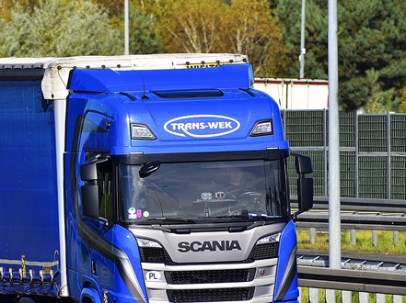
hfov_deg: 2.5
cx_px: 107
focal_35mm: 786
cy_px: 180
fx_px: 9211
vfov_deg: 1.9
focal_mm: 300
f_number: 7.1
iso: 200
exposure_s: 1/800
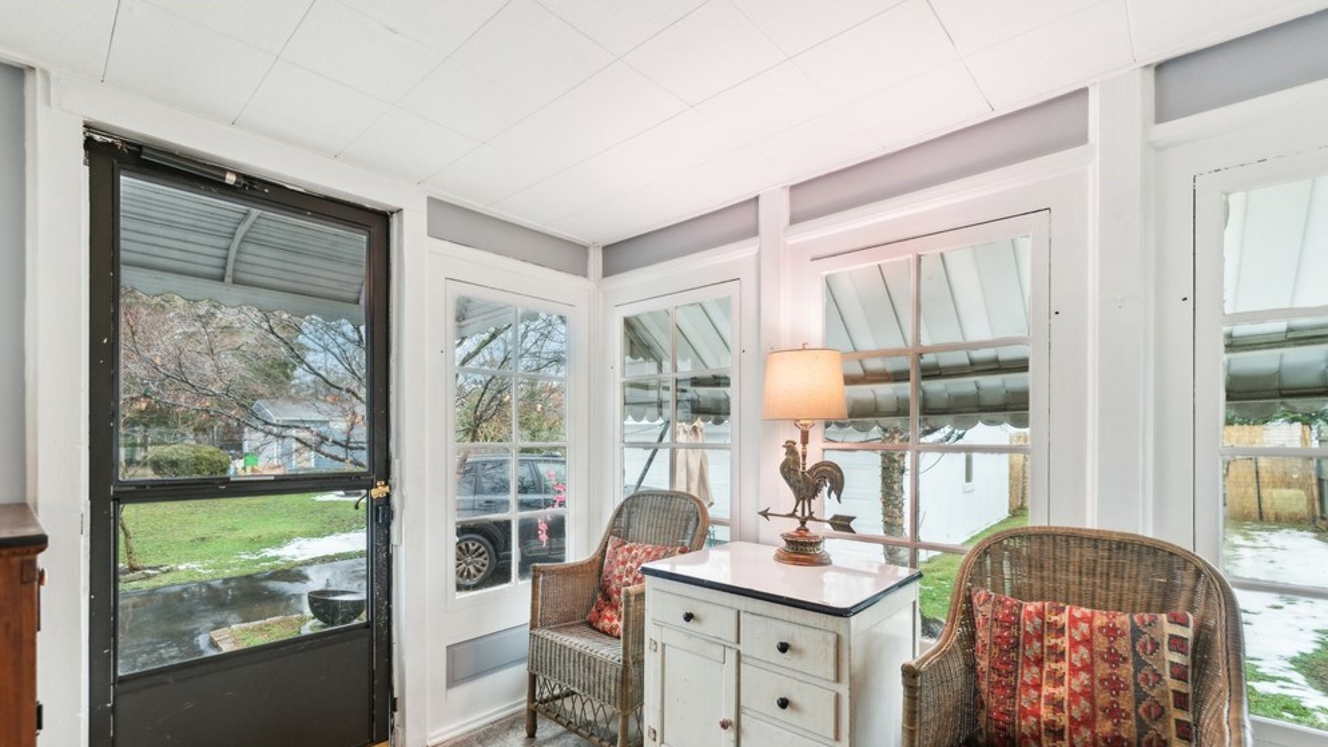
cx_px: 610
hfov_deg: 99.2
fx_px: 563
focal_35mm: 16
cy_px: 440
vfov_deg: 66.6
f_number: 2.8
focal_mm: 14
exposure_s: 1/125
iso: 640
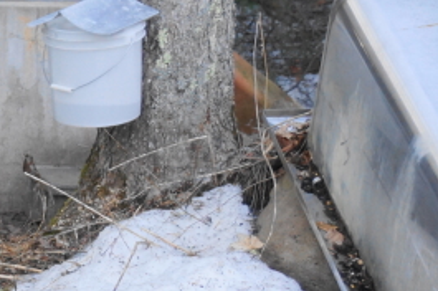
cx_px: -220
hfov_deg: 14.1
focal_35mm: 136
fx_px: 1653
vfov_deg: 10.0
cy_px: 207
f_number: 4
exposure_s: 1/60
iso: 320
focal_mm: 24
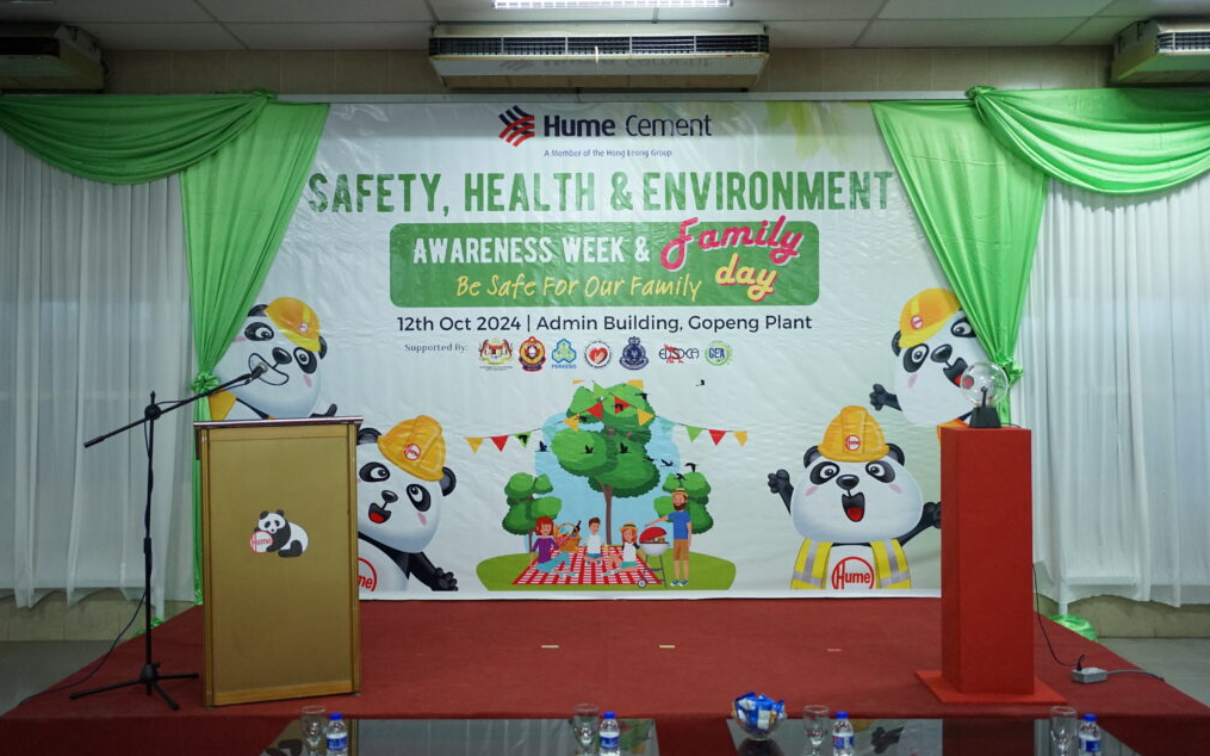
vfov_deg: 35.3
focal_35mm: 36
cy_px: 374
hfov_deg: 54.0
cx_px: 603
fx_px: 1187
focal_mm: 35
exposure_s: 1/250
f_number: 1.8
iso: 1600
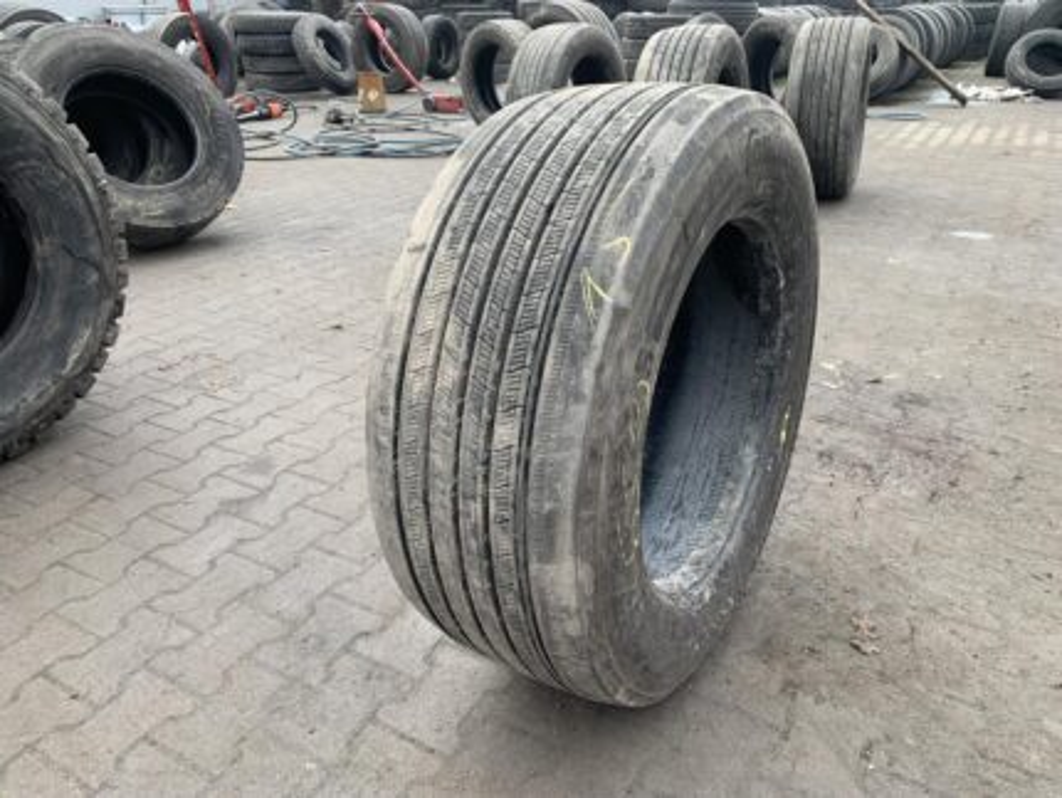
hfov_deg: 67.3
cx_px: 531
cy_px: 399
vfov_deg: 53.1
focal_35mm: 26
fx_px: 798
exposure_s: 1/122
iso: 25
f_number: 1.8
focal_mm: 4.25
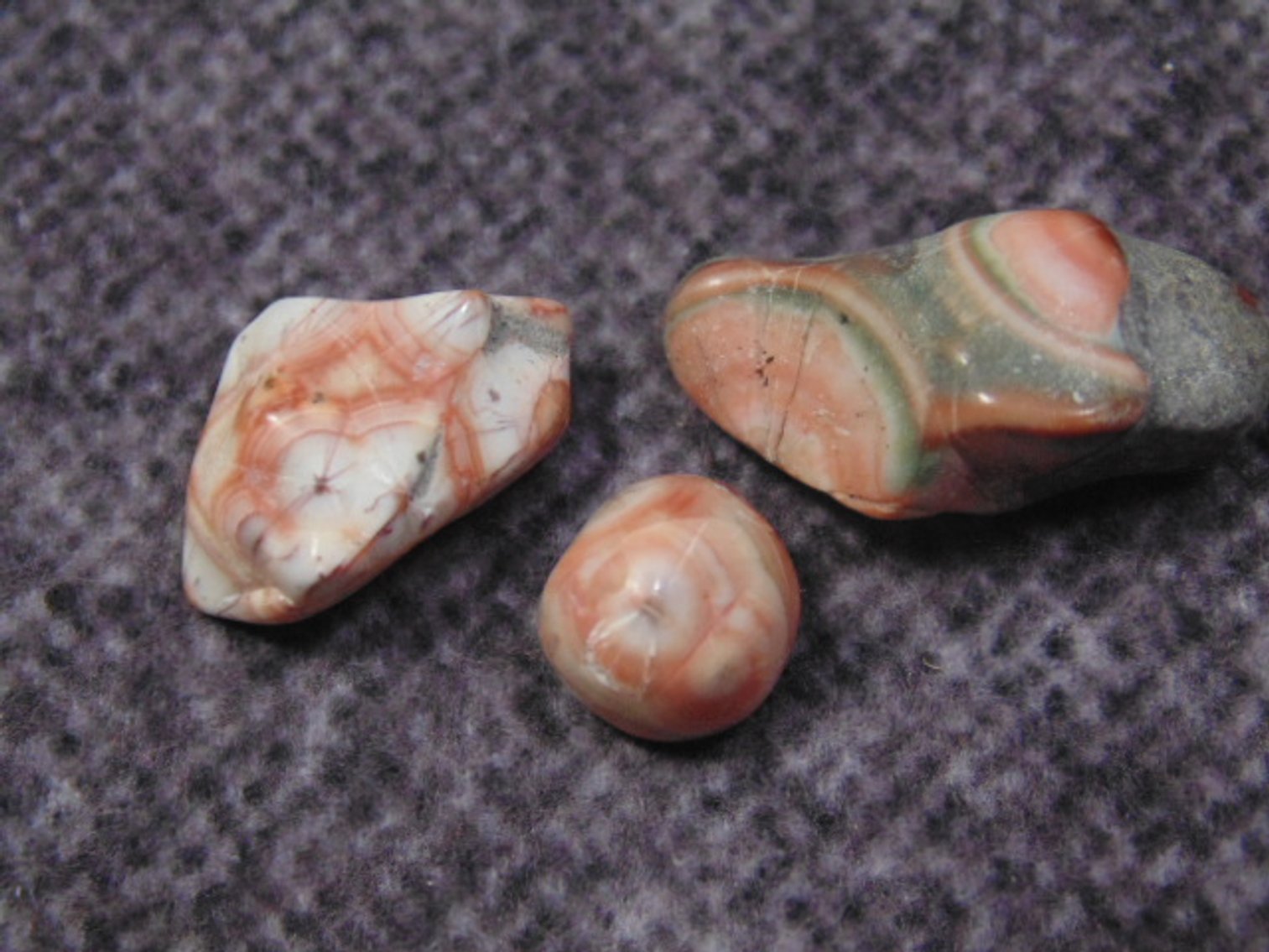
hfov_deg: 24.7
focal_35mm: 79
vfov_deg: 18.7
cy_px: 476
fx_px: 2896
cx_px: 634
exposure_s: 1/160
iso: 320
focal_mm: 14.1
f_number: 4.3
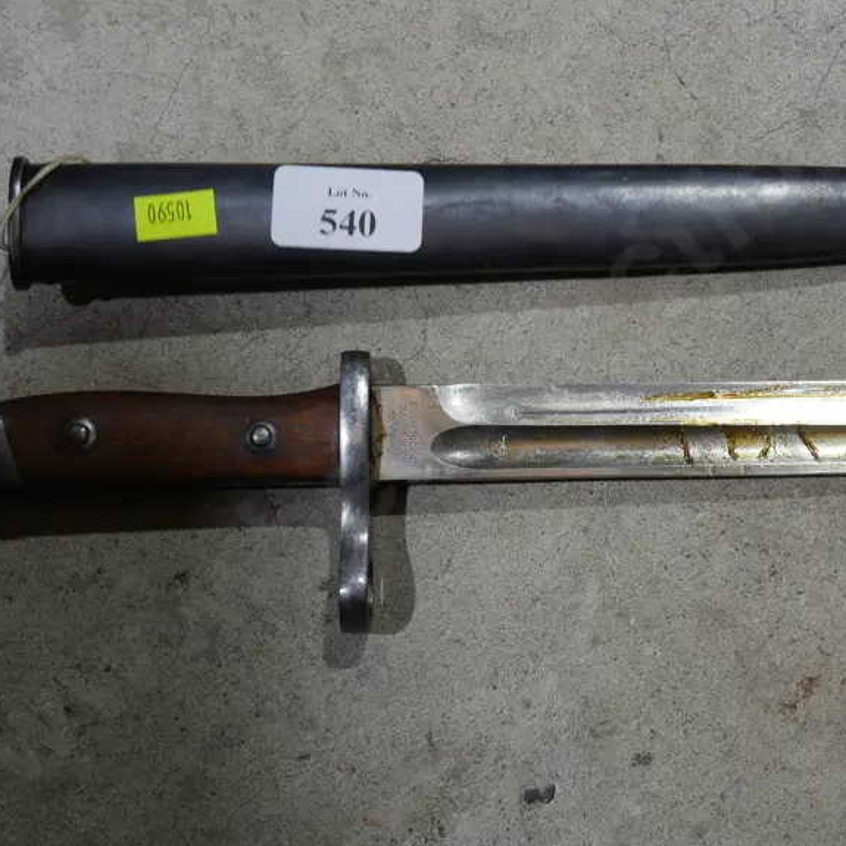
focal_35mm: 63
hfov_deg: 27.1
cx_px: 593
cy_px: 316
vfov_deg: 27.2
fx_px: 1742
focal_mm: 20
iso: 200
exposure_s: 1/60
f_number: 4.4
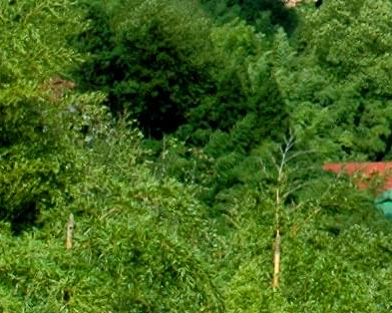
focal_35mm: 194
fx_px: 2250
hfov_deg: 9.5
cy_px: -136
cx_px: 720
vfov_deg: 7.8
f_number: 11
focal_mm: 18
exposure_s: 1/160
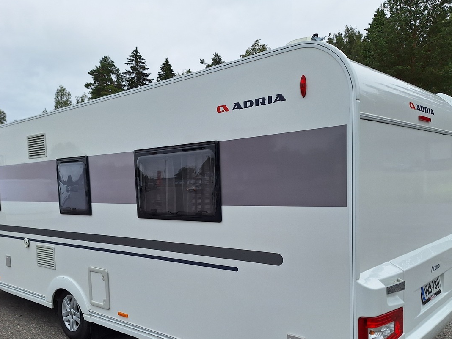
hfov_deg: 58.3
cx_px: 214
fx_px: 405
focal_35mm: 31
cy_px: 223
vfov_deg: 44.8
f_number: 1.8
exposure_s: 1/1299
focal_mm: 5.54
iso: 40
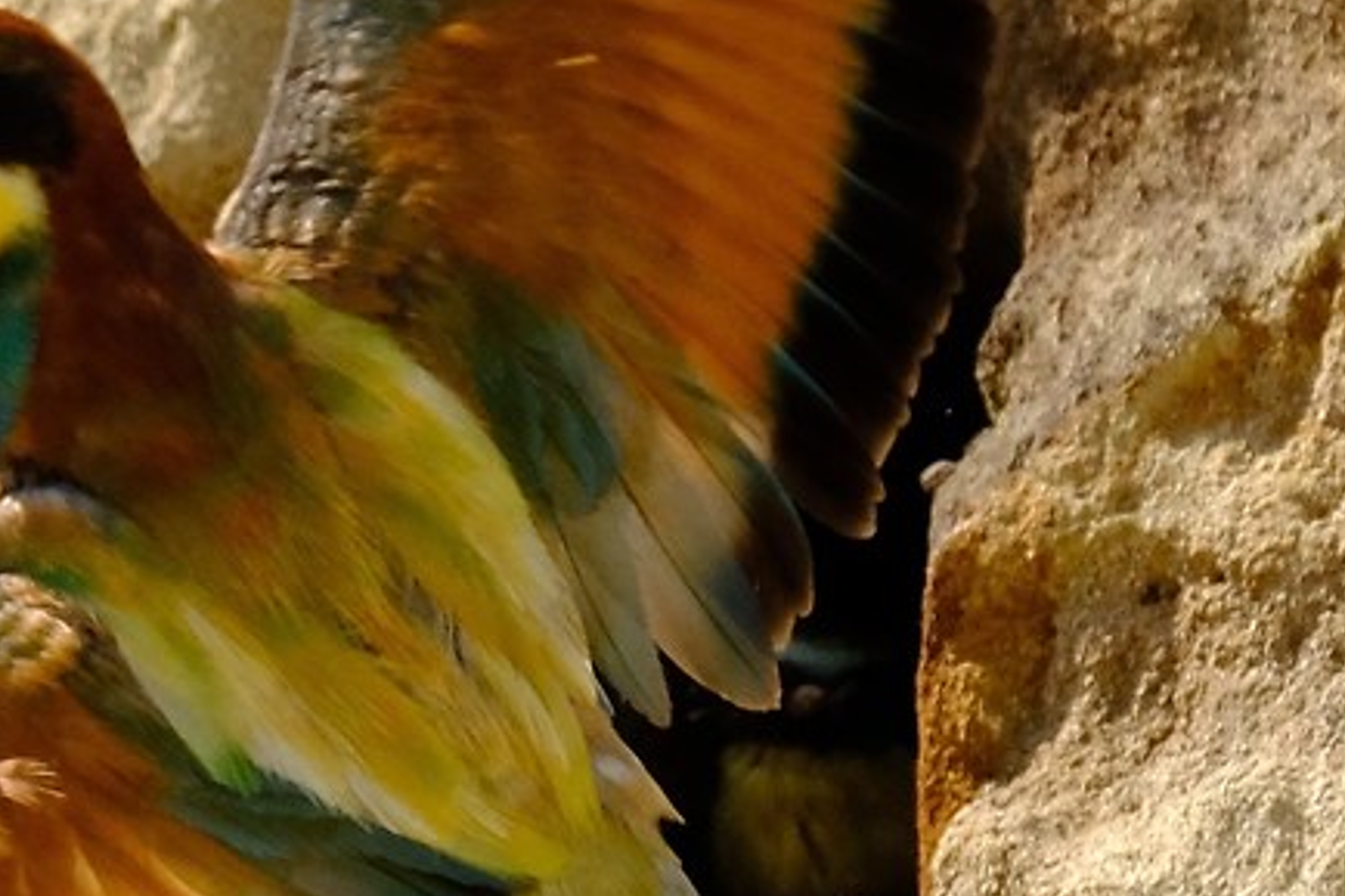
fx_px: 70246
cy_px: 611
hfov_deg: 1.1
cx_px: -208
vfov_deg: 0.7
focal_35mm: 1881
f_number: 8
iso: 1250
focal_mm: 226.6
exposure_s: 1/2000
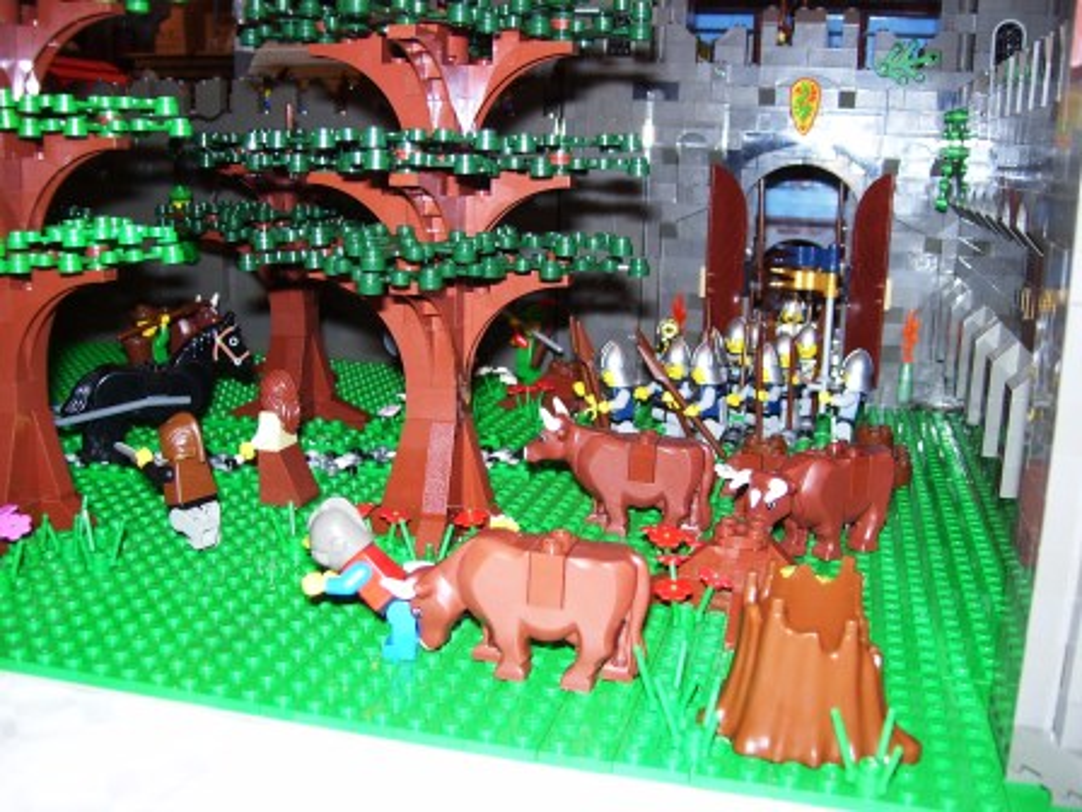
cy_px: 406
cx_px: 541
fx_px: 1125
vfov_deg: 39.7
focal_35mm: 36
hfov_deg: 51.4
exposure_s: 1/60
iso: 80
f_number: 2.7
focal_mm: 6
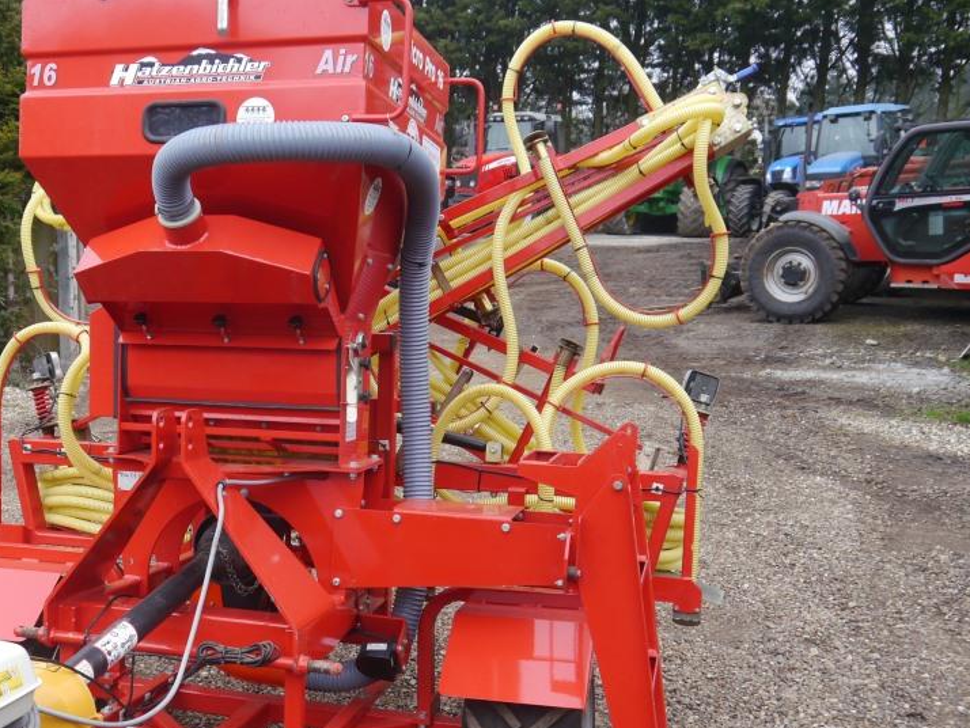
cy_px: 412
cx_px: 296
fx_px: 1205
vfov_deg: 33.6
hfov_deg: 43.0
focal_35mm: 43
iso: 160
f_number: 4.5
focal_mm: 15
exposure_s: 1/160
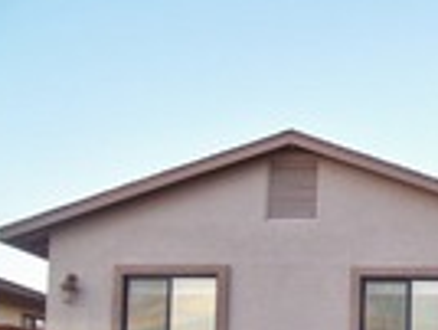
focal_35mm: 85
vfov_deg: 16.8
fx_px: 1077
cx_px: 520
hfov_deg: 21.4
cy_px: 376
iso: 80
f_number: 2.8
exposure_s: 1/30
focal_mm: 5.85
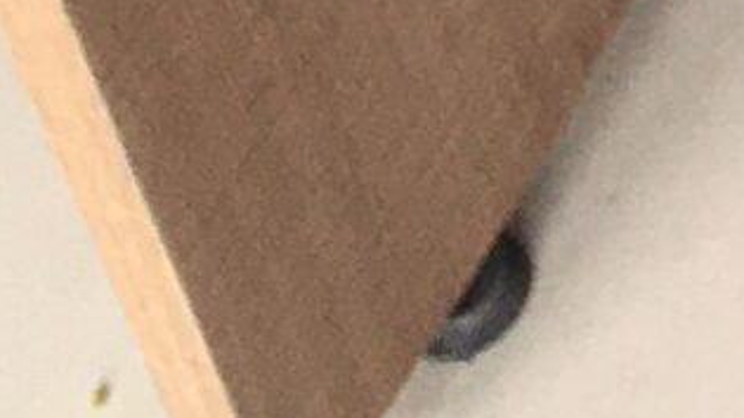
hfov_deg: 7.7
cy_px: -2593
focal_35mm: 257
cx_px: 1920
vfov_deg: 3.6
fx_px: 5069
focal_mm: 4.15
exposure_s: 1/193
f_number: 2.2
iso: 25
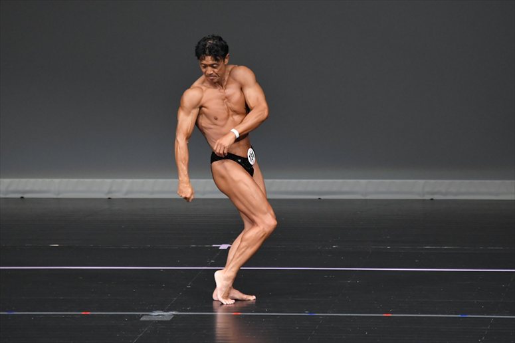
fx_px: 4933
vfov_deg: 4.0
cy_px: 172
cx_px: 258
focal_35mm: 345
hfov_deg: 6.0
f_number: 5.6
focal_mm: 230
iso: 4000
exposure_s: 1/400
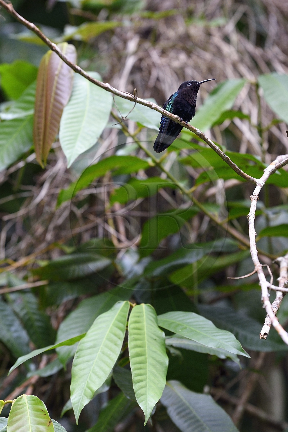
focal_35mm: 200
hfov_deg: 6.9
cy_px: 216
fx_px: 2400
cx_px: 144
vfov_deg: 10.3
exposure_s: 1/200
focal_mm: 200
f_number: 4.5
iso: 800
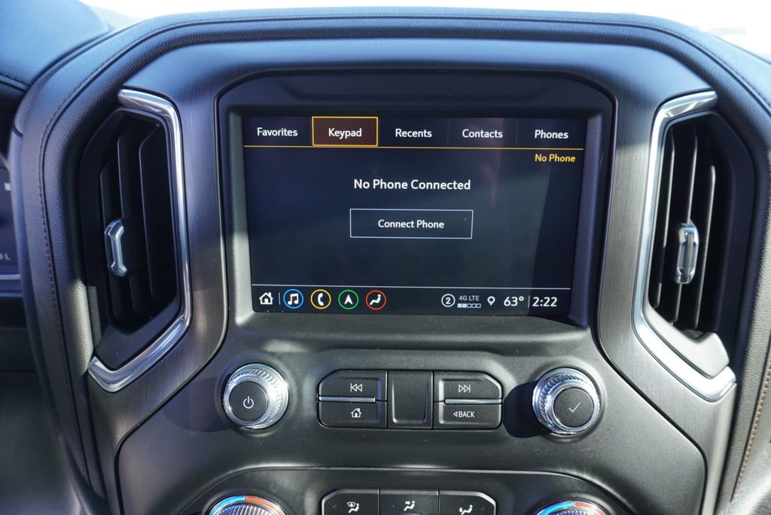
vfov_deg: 53.2
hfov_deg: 73.7
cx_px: 386
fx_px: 514
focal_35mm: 24
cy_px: 258
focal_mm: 16
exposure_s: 1/60
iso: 200
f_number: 4
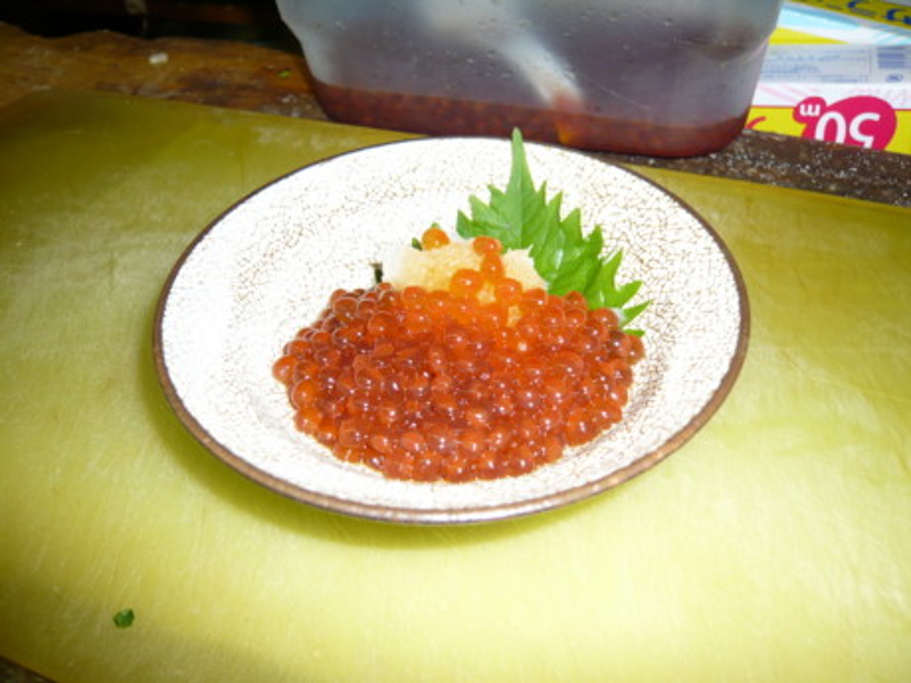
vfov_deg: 49.7
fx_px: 737
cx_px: 456
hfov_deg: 63.4
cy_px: 342
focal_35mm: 28
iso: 100
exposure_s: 1/30
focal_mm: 4.6
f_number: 2.8
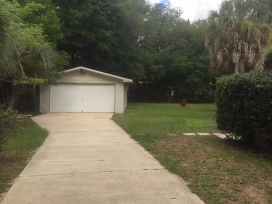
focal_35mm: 36
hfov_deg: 51.4
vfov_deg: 39.5
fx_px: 283
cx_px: 137
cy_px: 83
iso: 32
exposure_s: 1/638
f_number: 2.2
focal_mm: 4.15
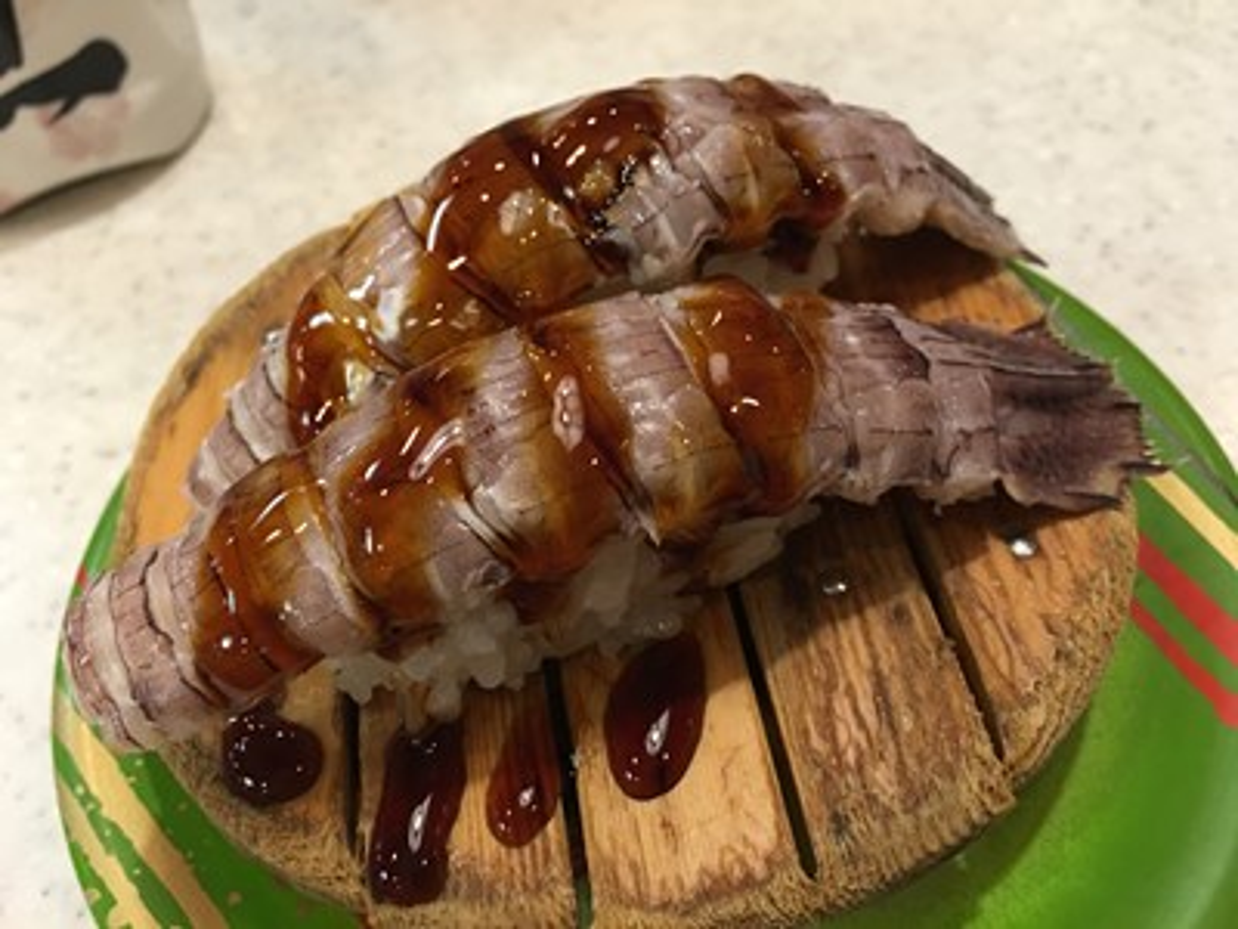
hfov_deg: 61.7
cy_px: 464
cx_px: 619
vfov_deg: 48.2
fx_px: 1037
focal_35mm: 29
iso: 80
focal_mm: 4.15
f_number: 2.2
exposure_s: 1/15
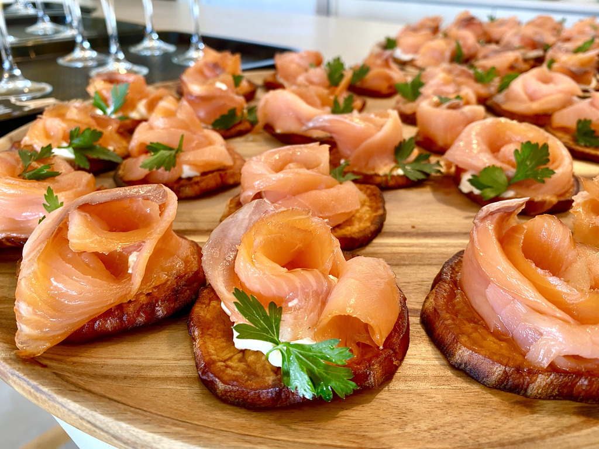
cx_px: 300
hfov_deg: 67.3
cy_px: 224
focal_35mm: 26
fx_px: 450
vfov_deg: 53.1
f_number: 1.8
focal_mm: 4.25
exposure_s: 1/50
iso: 64
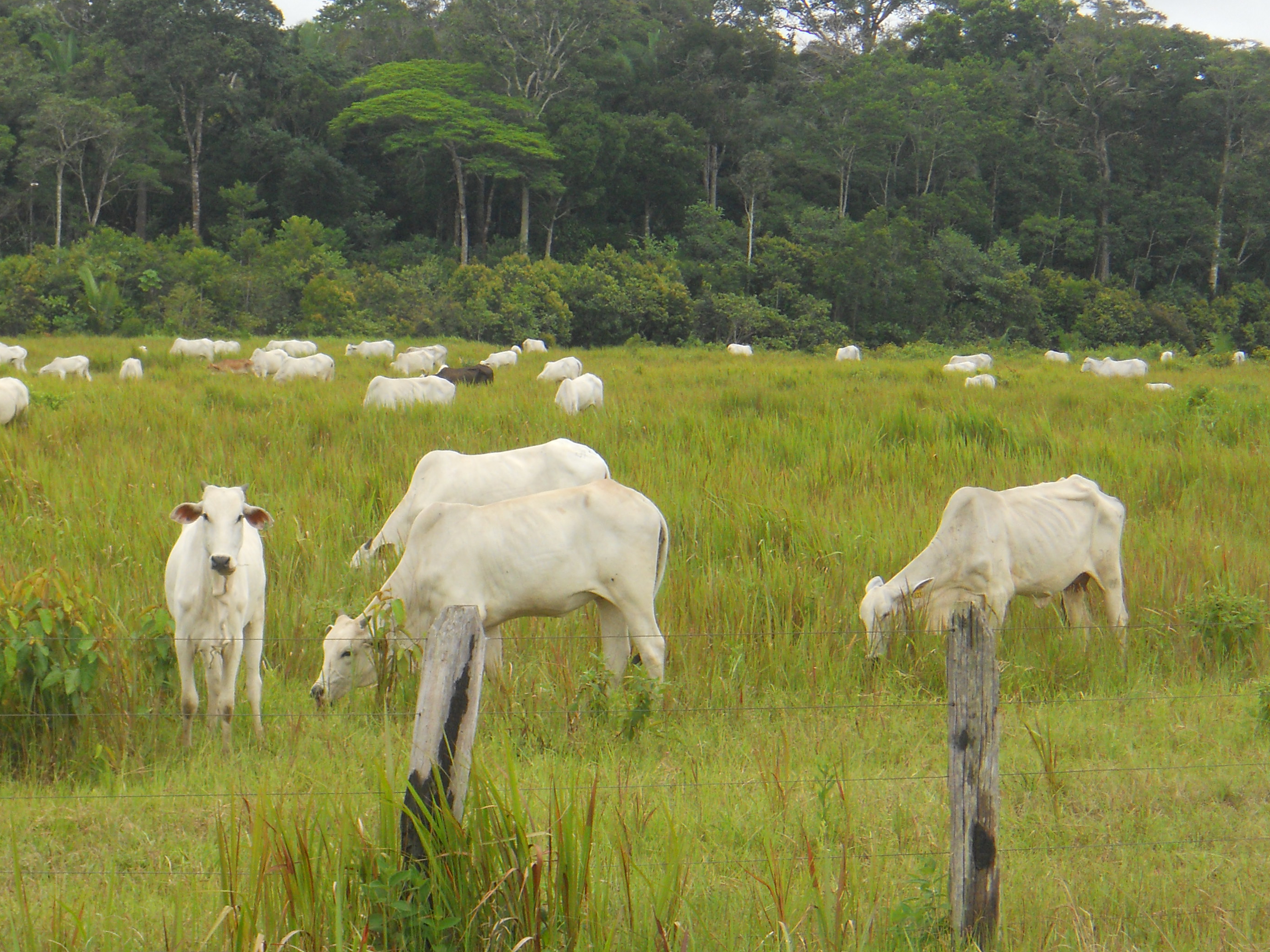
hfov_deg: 13.6
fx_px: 5320
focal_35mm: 145
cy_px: 480
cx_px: 429
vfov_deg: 10.2
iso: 125
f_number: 5.4
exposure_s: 1/250
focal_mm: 17.9
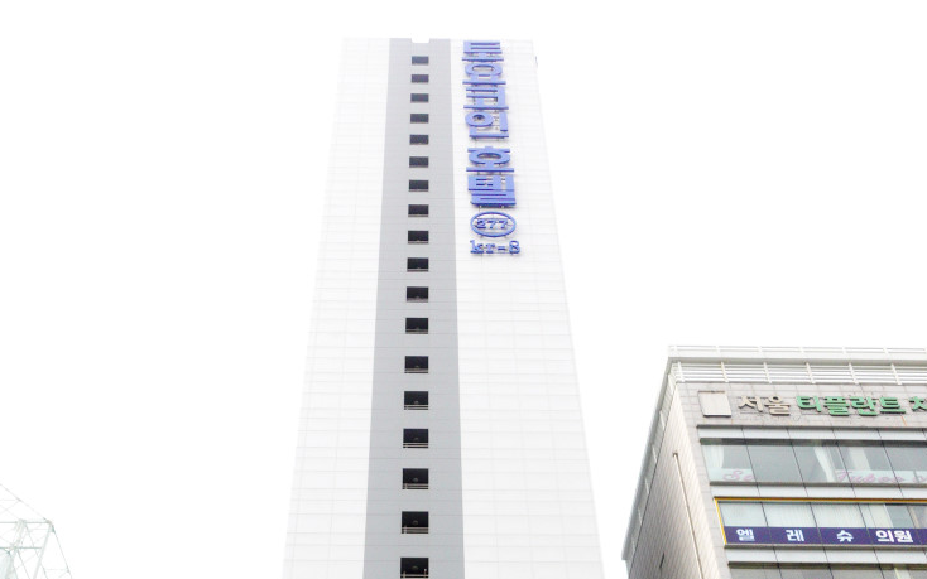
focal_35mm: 40
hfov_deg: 49.2
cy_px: 739
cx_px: 438
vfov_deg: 27.2
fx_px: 1011
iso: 640
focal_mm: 9.4
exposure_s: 1/320
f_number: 4
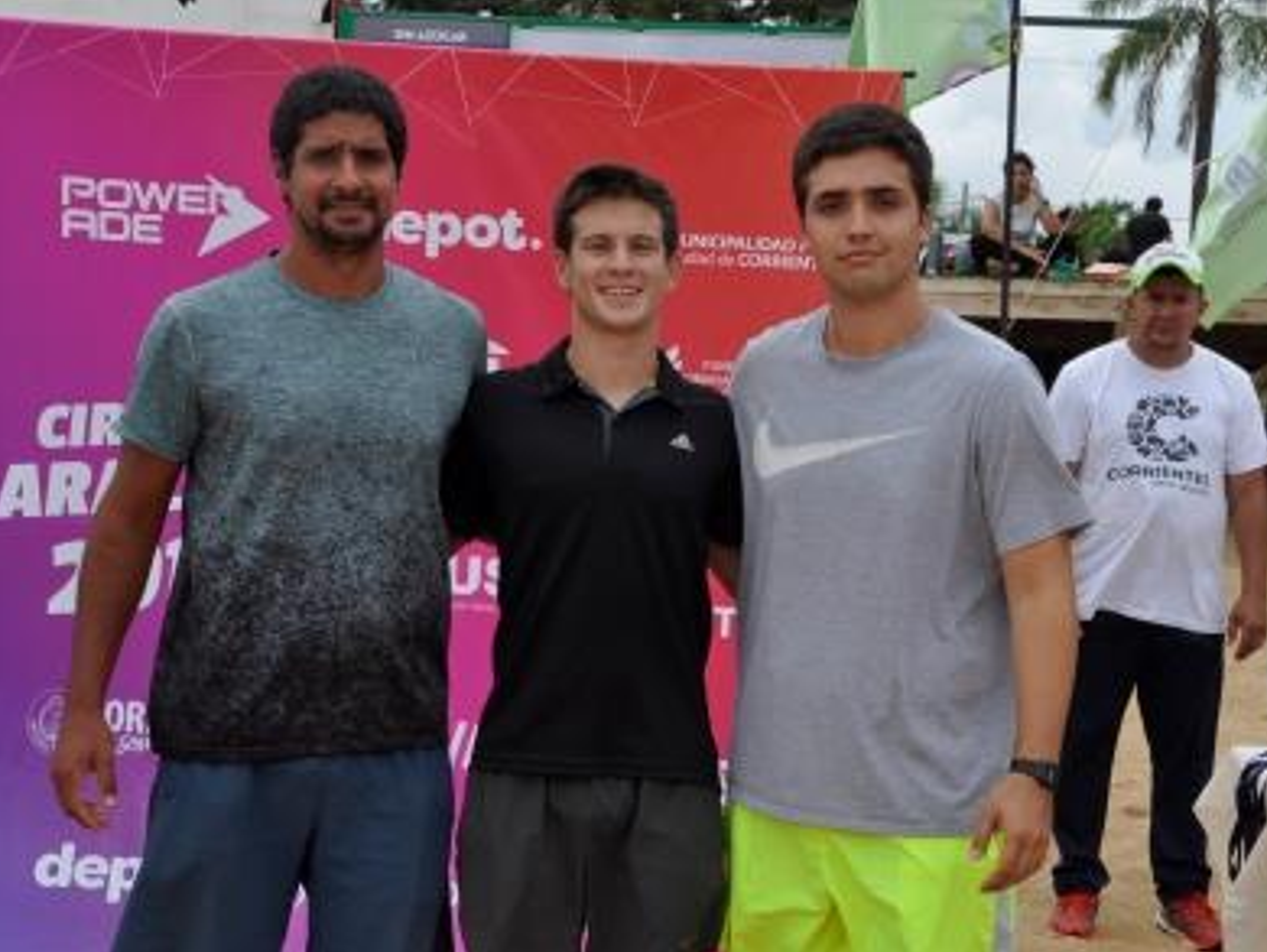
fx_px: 3150
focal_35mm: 86
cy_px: 481
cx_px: 695
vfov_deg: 17.2
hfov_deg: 22.7
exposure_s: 1/160
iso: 200
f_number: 13
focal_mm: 52
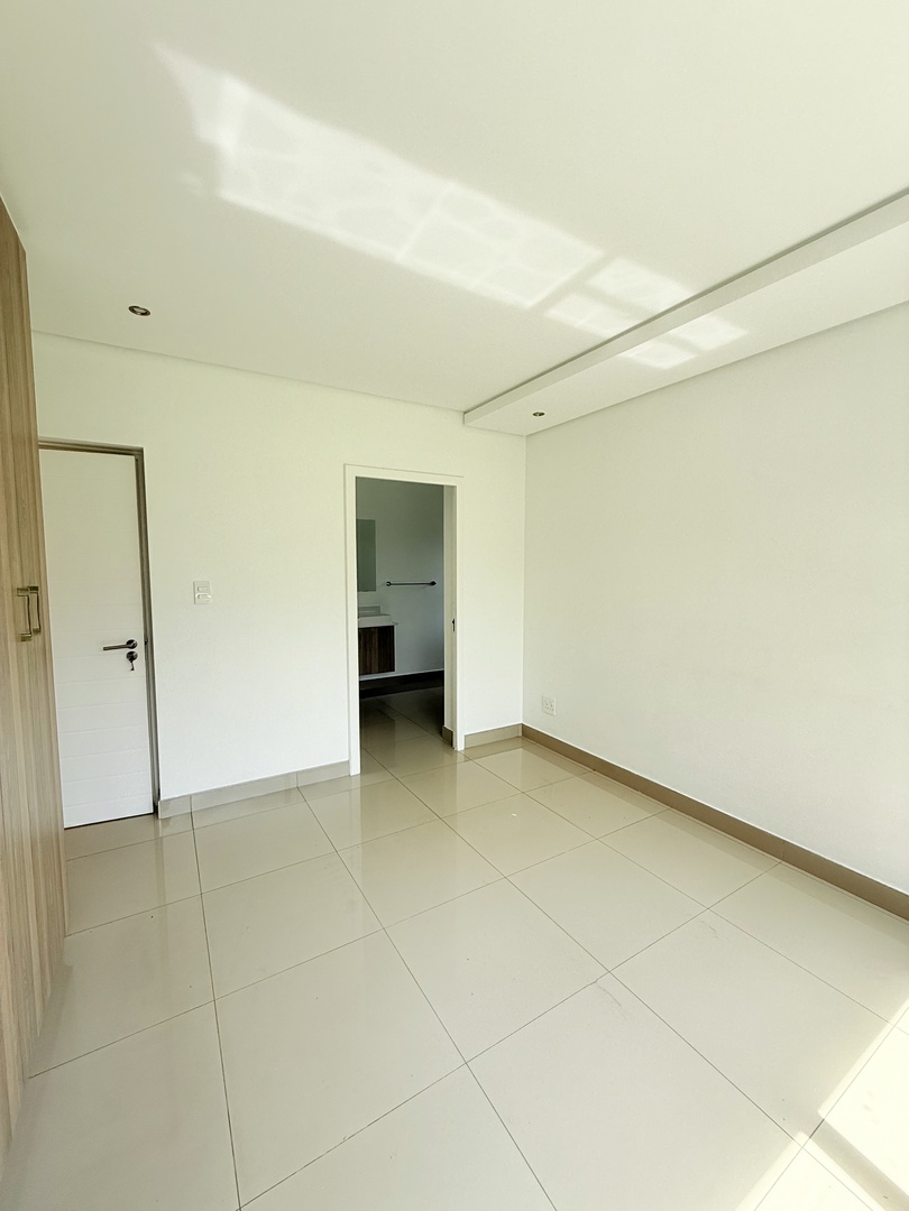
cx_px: 454
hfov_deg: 85.7
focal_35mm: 14
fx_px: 490
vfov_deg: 102.1
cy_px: 606
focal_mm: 2.22
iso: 64
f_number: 2.2
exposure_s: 1/644
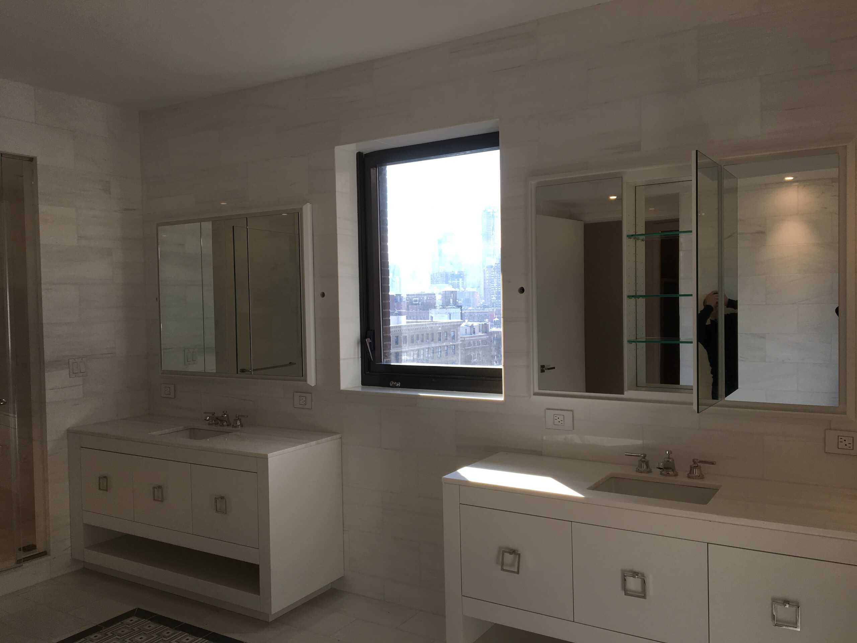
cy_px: 322
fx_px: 718
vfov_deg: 48.2
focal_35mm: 29
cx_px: 428
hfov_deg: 61.7
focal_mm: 4.15
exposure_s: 1/196
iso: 25
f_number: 2.2
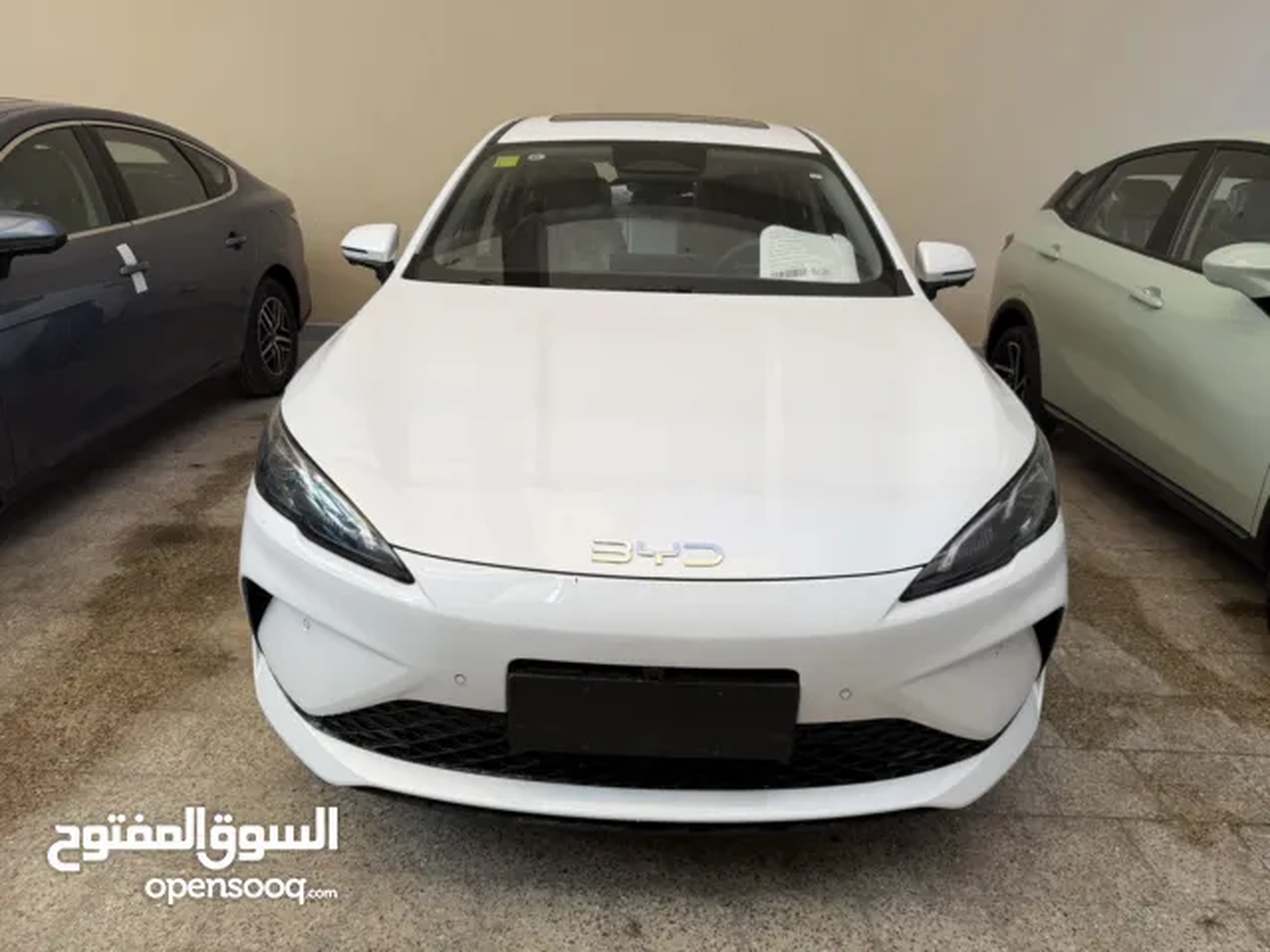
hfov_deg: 71.6
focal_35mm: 24
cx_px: 635
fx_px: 881
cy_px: 476
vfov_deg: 56.8
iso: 50
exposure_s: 1/149
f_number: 1.78
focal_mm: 6.76
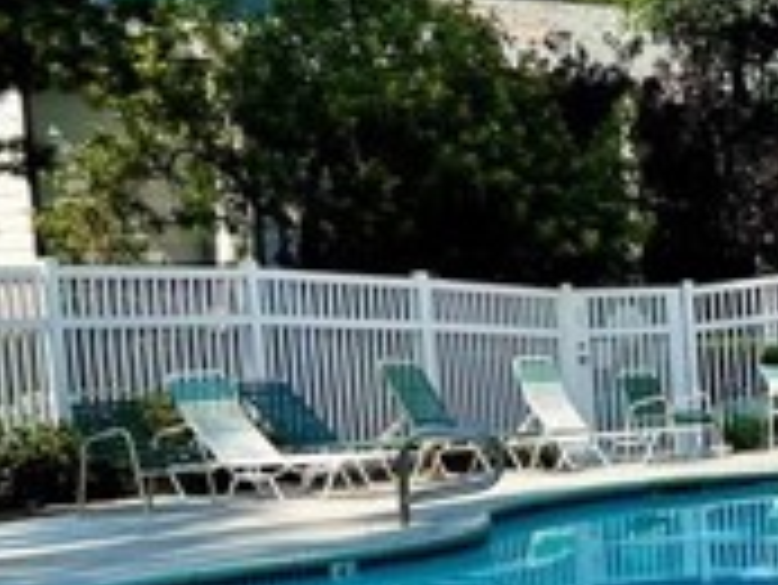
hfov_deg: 17.7
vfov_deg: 15.2
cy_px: 549
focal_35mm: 96
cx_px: 1250
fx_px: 2159
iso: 32
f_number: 1.6
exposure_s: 1/4525
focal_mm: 5.1
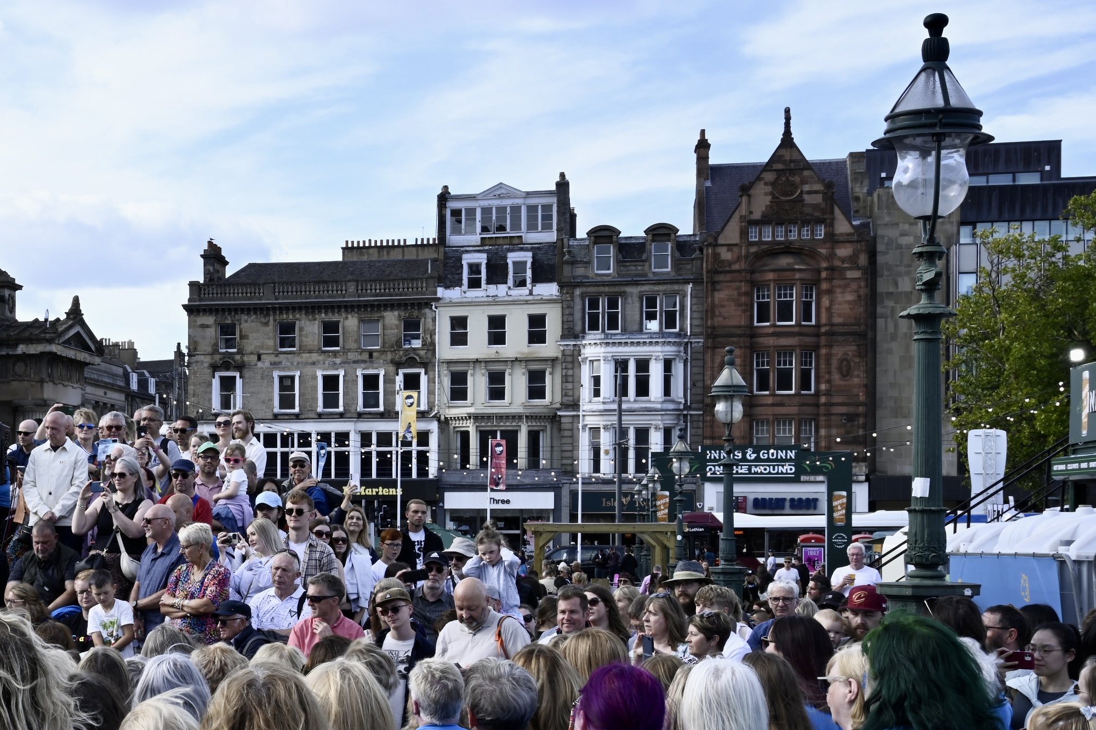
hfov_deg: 29.7
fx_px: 1948
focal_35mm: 64
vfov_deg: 21.1
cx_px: 51
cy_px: 519
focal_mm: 31
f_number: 14
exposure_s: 1/50
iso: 125
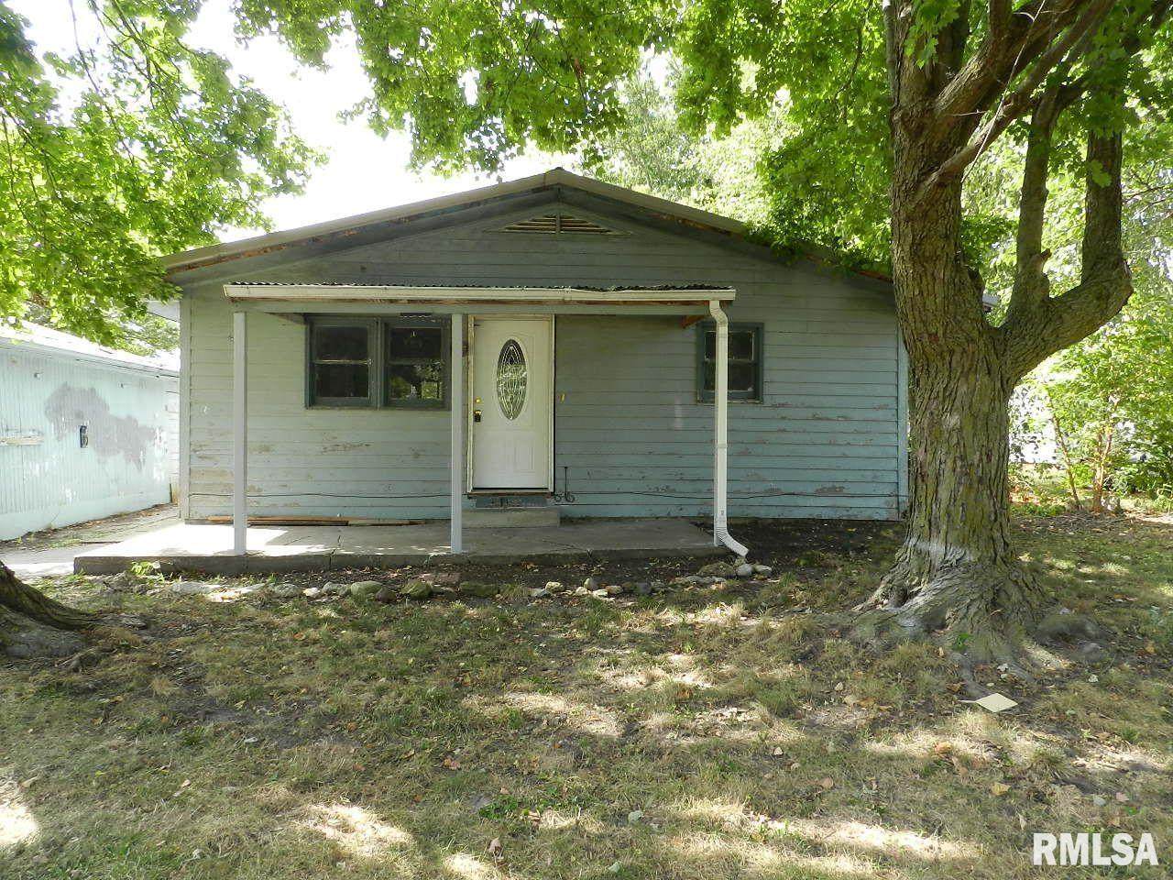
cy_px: 440
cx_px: 586
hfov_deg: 73.9
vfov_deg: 58.9
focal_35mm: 23
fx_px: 779
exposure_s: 1/80
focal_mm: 4
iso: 160
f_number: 5
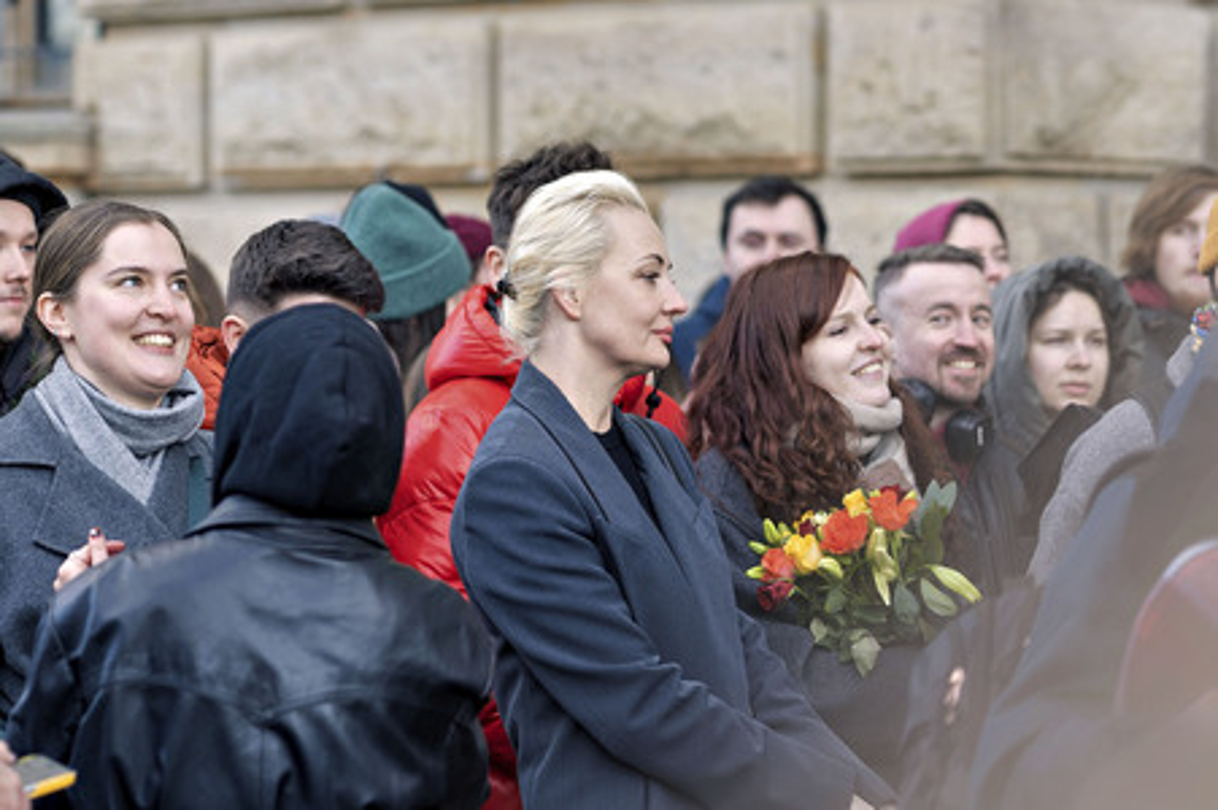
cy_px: 405
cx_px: 609
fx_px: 4294
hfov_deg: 16.1
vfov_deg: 10.8
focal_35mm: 127
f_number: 2
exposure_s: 1/200
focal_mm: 85
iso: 100
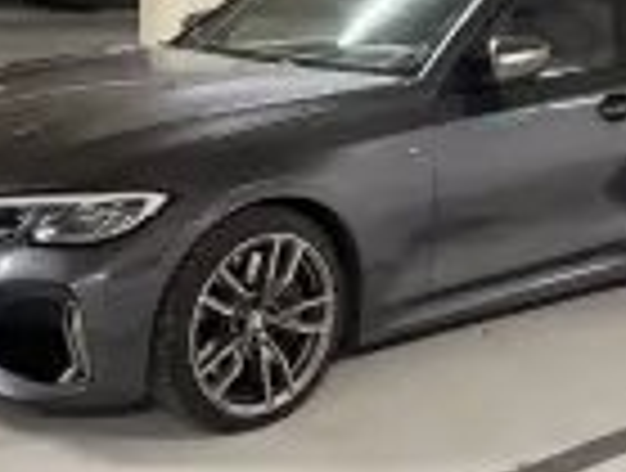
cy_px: 162
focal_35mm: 62
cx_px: 284
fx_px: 1124
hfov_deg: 31.1
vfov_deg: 23.7
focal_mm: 6.76
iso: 640
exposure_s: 1/60
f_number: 1.78
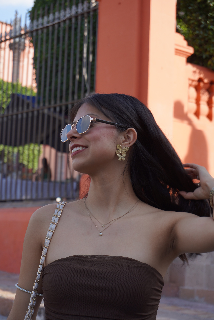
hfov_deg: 18.2
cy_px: 160
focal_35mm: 75
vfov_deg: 27.0
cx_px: 107
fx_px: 669
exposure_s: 1/160
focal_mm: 50
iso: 100
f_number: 5.6
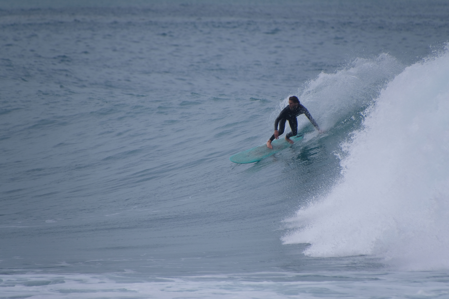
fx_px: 7483
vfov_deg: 2.3
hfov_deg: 3.4
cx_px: 224
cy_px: 150
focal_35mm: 600
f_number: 6.3
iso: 250
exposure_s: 1/2000
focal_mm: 400
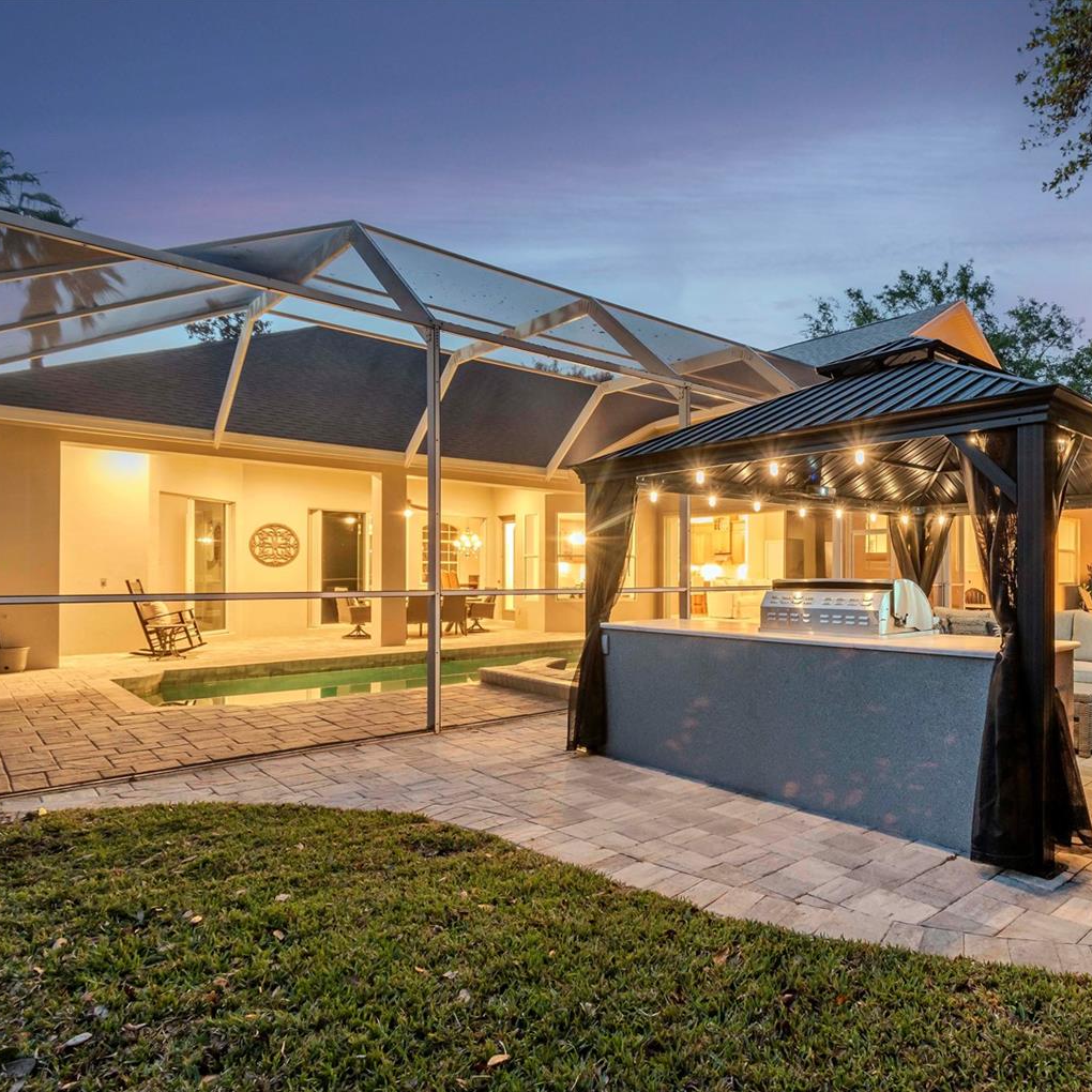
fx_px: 714
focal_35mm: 20
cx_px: 760
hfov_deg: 71.7
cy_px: 566
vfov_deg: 74.8
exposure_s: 8
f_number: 8
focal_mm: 10
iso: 200
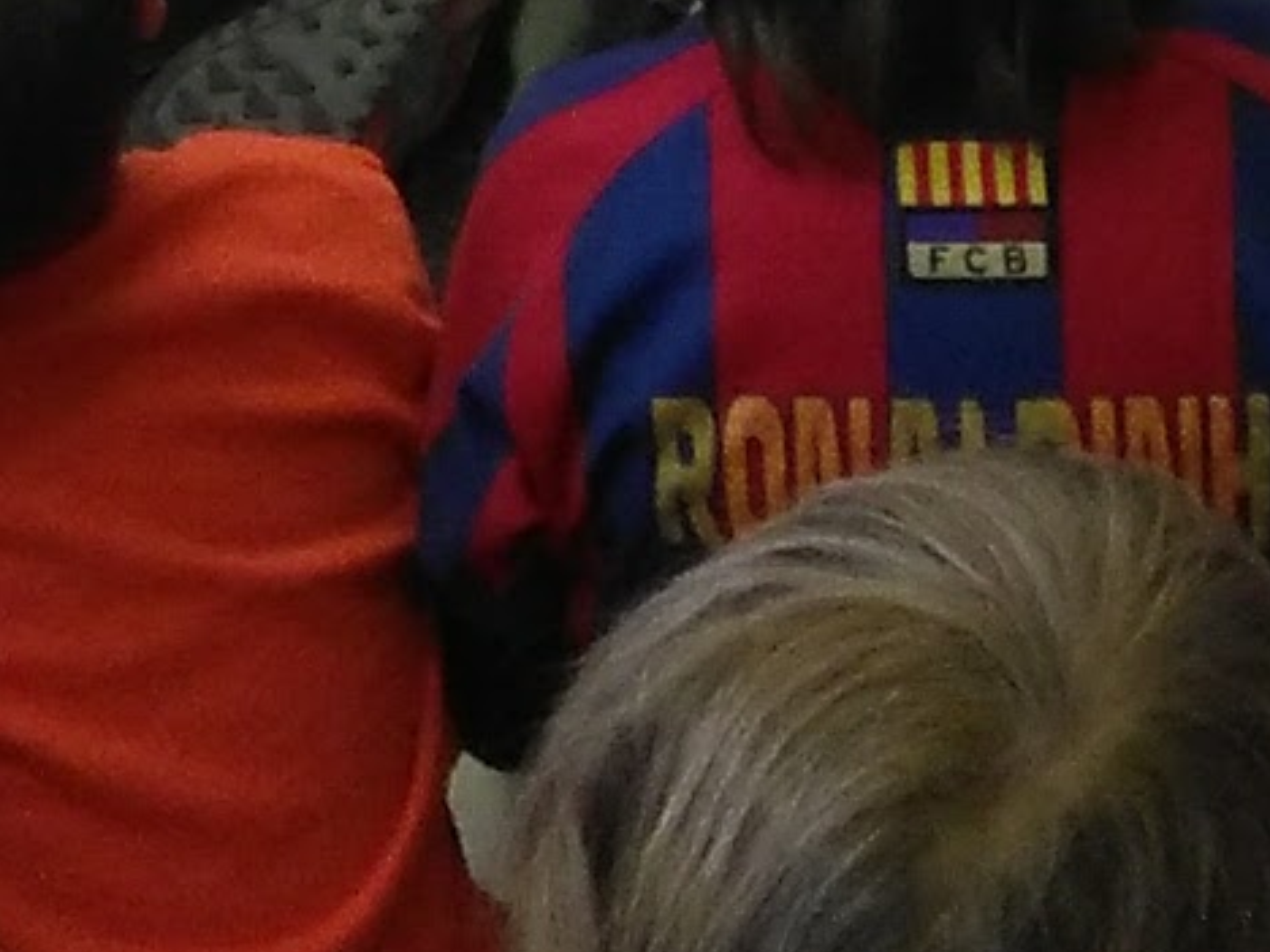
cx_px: 168
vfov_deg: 8.5
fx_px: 5613
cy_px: -1611
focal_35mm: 153
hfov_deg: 12.8
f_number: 2.2
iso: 200
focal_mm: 2.34
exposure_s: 1/33
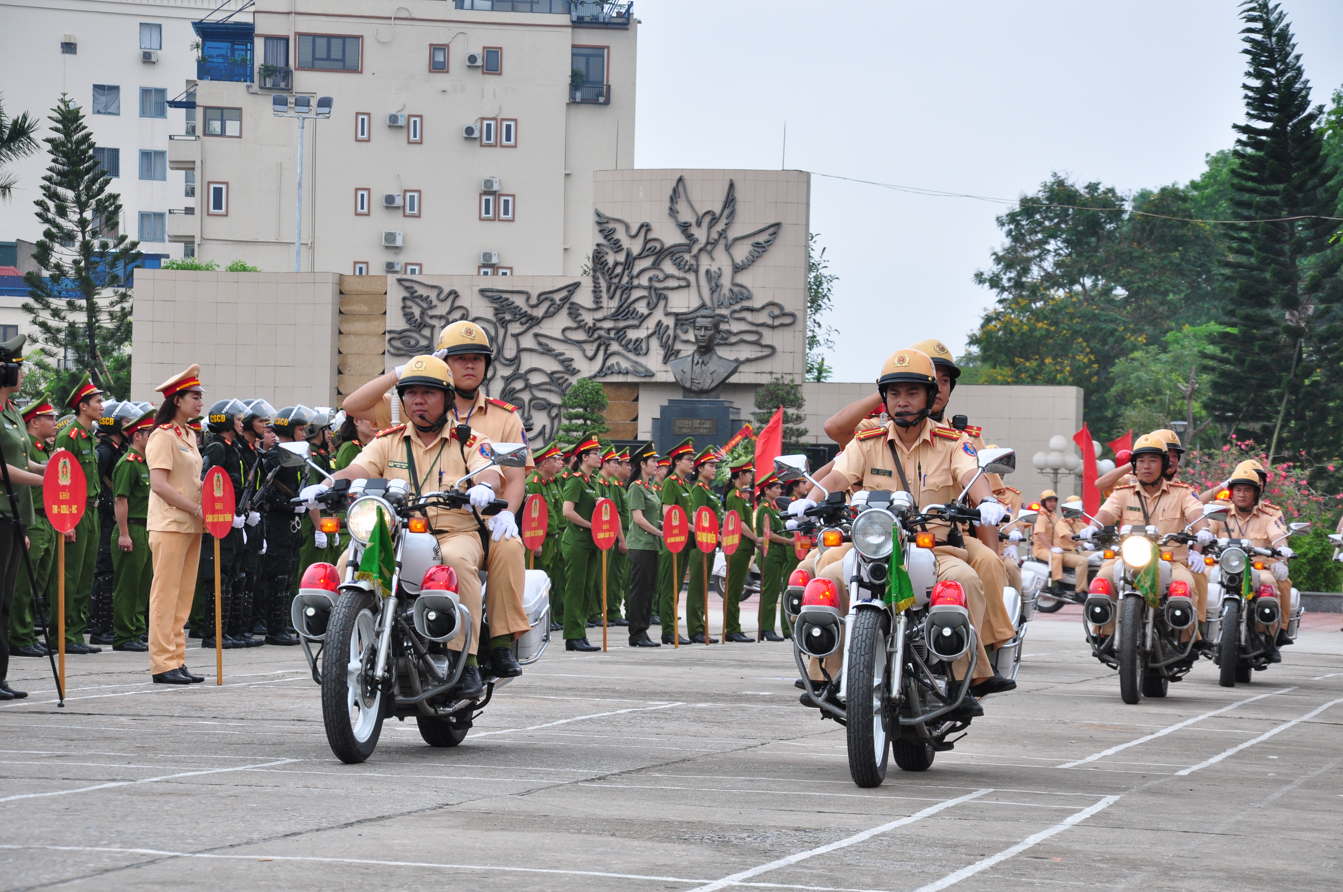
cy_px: 446
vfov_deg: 13.0
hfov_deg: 19.5
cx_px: 672
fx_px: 3912
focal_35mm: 105
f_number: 6.3
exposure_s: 1/500
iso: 500
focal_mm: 70
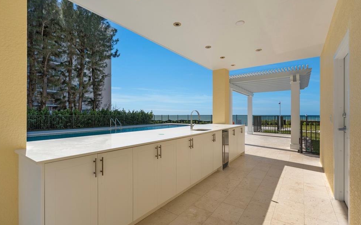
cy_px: 116
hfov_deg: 94.4
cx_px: 178
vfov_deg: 67.9
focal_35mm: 17
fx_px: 167
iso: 200
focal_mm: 16
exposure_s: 1/1250
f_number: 9
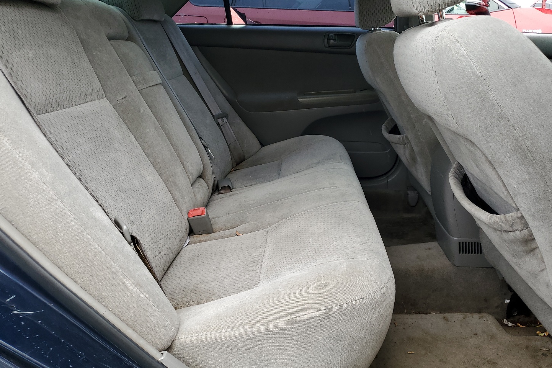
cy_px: 191
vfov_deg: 43.6
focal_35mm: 30
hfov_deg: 61.9
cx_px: 293
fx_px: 460
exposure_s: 1/303
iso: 50
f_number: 1.5
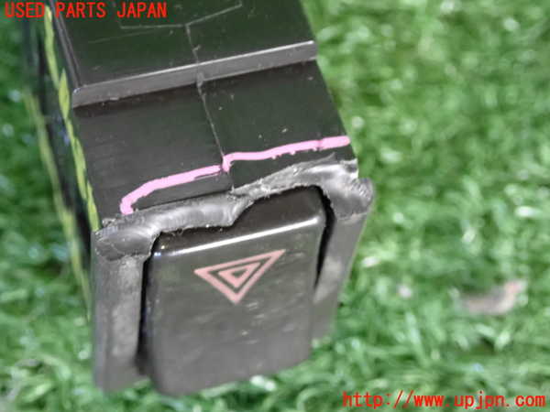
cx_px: 275
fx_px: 1398
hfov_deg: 22.3
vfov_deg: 16.8
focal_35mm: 88
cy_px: 206
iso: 2500
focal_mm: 15.66
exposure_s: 1/60
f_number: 4.5
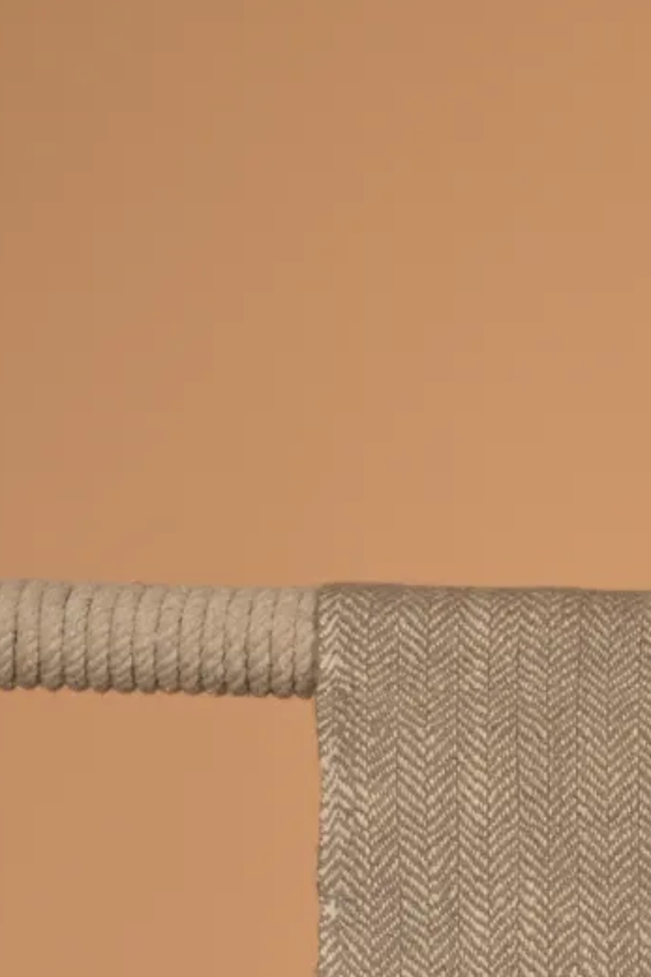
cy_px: 2113
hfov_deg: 4.9
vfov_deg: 7.2
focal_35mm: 274
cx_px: 1328
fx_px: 7437
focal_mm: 56
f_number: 6.3
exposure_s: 1/200
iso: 125
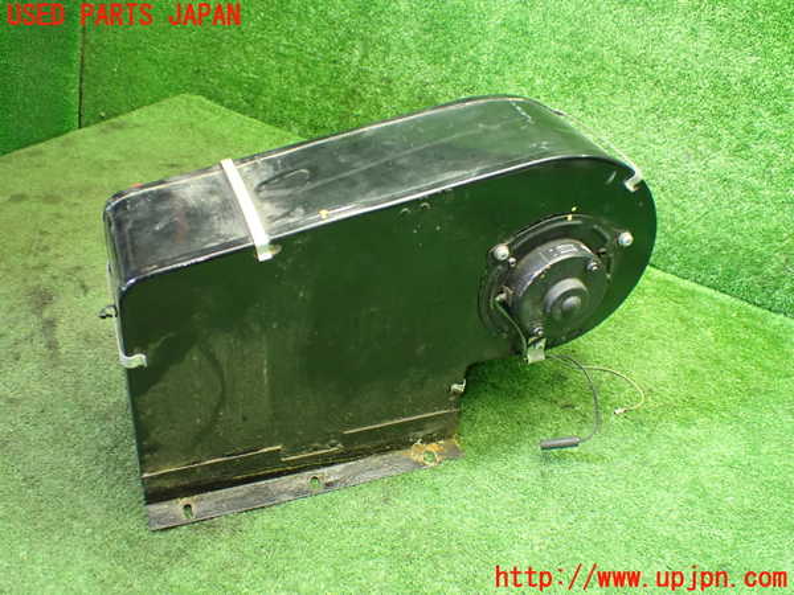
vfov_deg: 44.2
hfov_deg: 56.8
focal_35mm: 32
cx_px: 397
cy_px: 298
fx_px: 734
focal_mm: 5.79
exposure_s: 1/40
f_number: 2.4
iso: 800
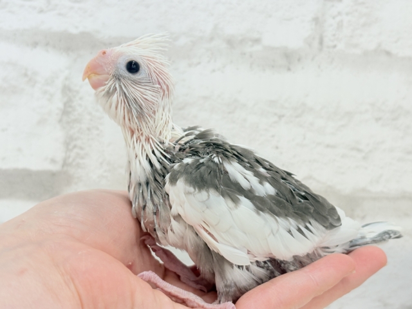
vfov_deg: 28.0
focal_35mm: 52
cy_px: 154
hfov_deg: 36.8
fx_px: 619
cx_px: 206
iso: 50
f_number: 1.6
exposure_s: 1/50
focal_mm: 5.96
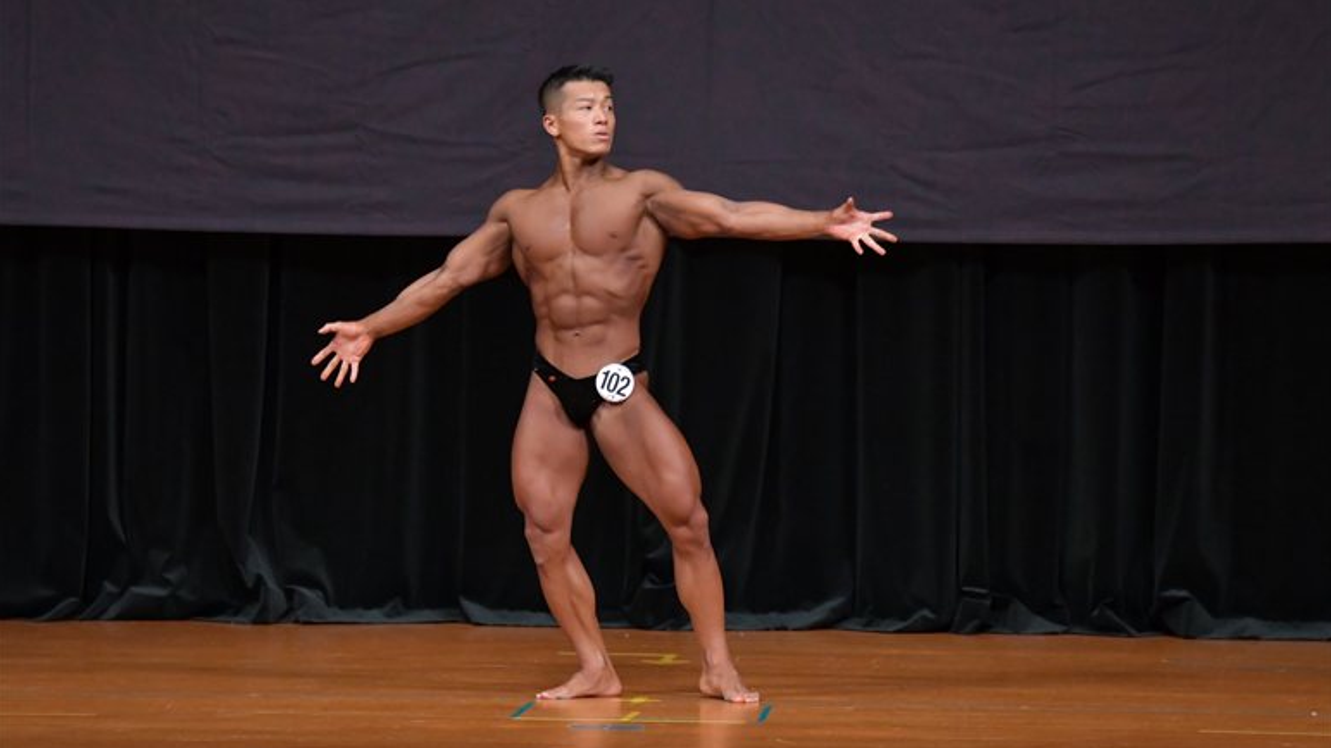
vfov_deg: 4.5
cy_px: 331
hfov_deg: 8.1
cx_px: 665
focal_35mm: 268
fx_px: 9457
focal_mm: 170
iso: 4000
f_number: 5.6
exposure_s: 1/400
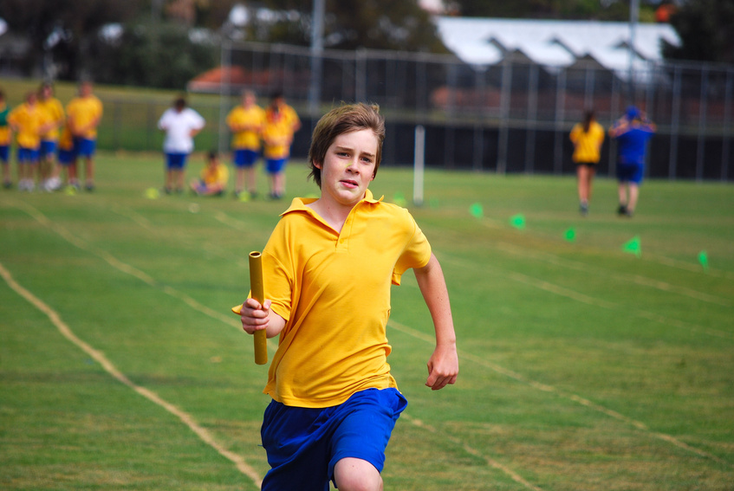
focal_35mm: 300
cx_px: 367
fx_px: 6124
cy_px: 246
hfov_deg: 6.9
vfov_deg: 4.6
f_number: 5.6
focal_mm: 200
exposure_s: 1/800
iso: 200
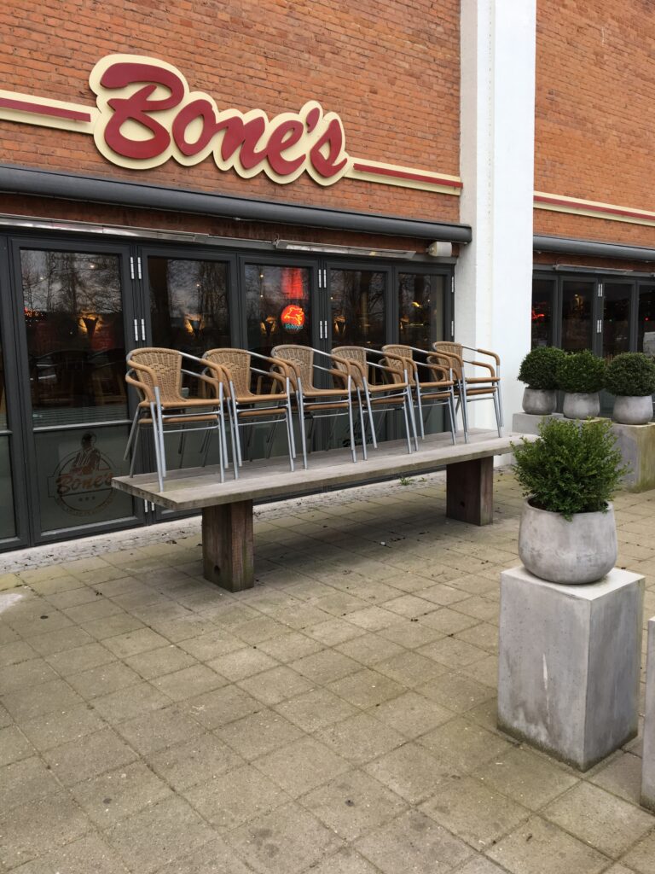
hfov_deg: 48.2
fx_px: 732
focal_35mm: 29
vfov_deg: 61.7
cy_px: 437
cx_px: 328
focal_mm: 4.15
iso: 32
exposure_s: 1/50
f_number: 2.2
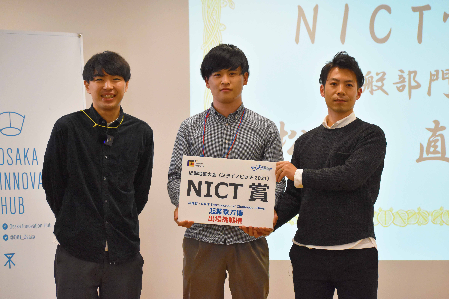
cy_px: 150
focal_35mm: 105
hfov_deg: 19.5
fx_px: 1309
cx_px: 224
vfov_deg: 13.0
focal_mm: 70
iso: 2200
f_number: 4.5
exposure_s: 1/500
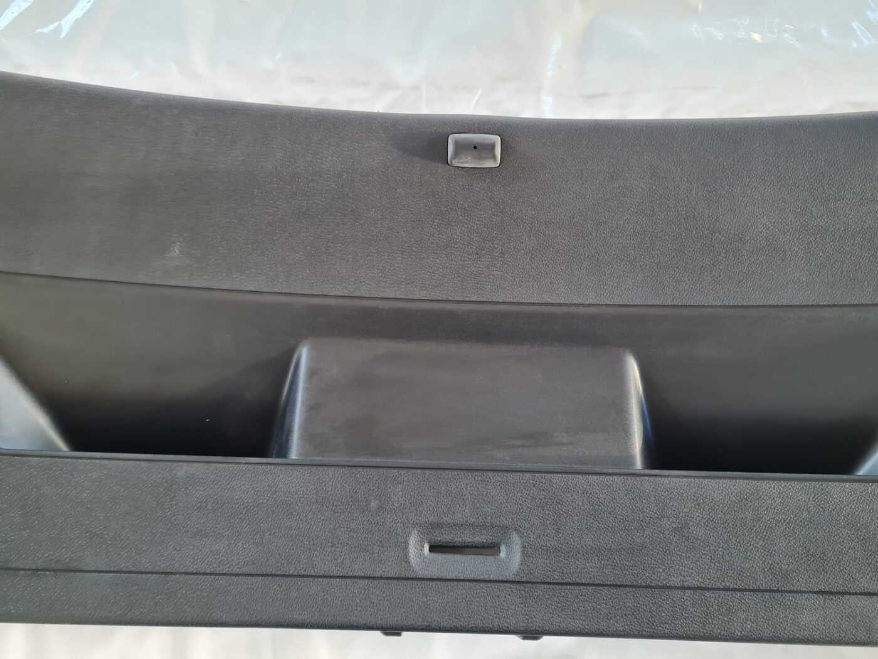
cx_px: 439
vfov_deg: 53.1
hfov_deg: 67.3
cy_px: 330
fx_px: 659
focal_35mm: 26
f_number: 1.8
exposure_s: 1/50
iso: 250
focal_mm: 5.4
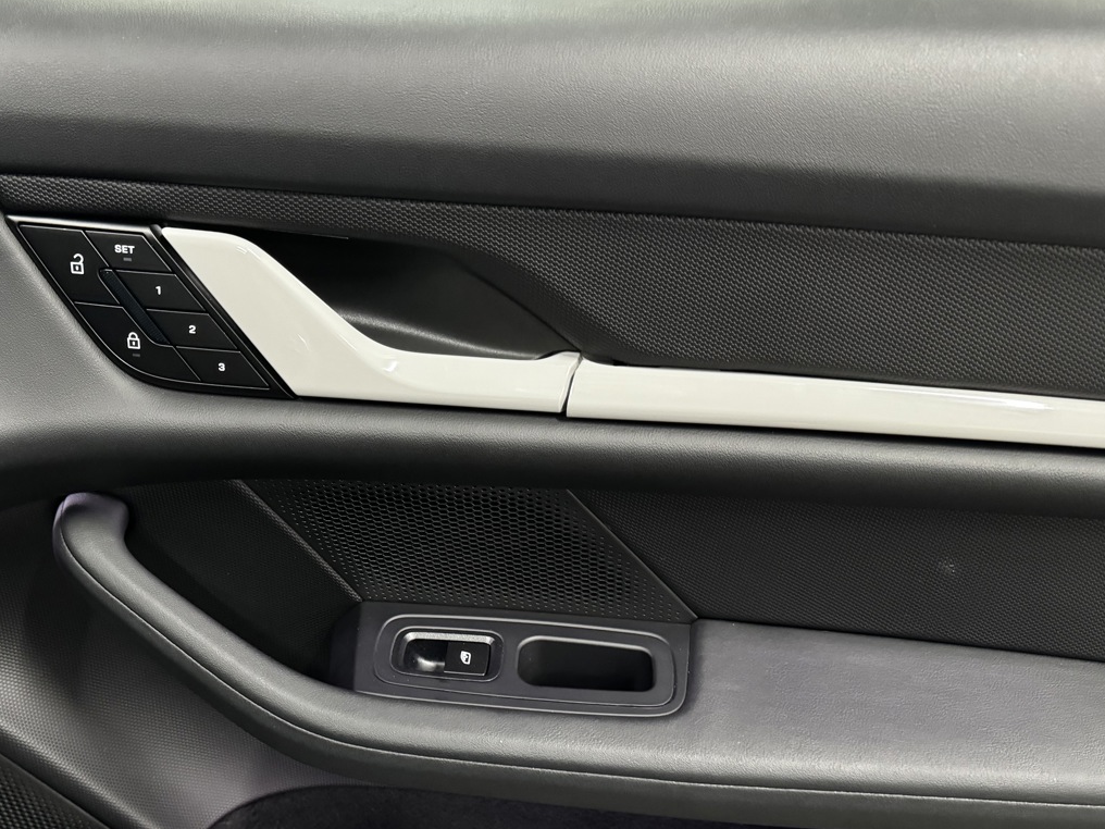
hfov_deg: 52.9
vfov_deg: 41.4
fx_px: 1085
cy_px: 537
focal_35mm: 34
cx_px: 364
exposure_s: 1/40
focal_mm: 6.86
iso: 1000
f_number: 1.78
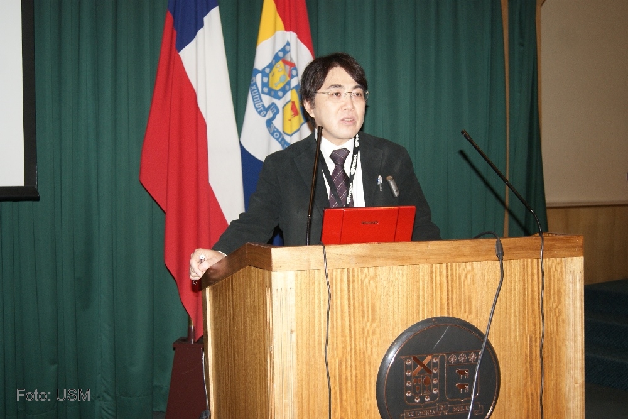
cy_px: 210
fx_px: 1439
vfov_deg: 16.6
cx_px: 314
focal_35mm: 82
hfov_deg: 24.6
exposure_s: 1/80
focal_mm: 55
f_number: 5.6
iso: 400
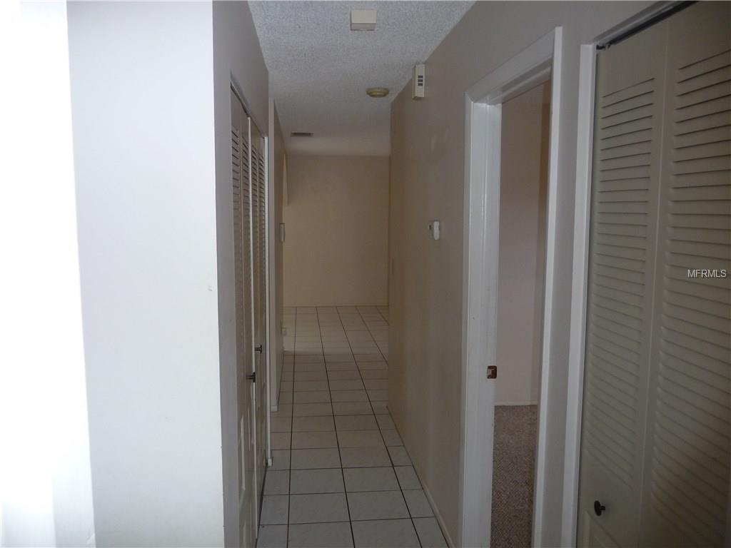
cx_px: 366
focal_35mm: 28
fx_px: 591
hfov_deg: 63.4
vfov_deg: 49.7
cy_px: 274
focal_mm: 4.7
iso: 200
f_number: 3.3
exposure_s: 1/30
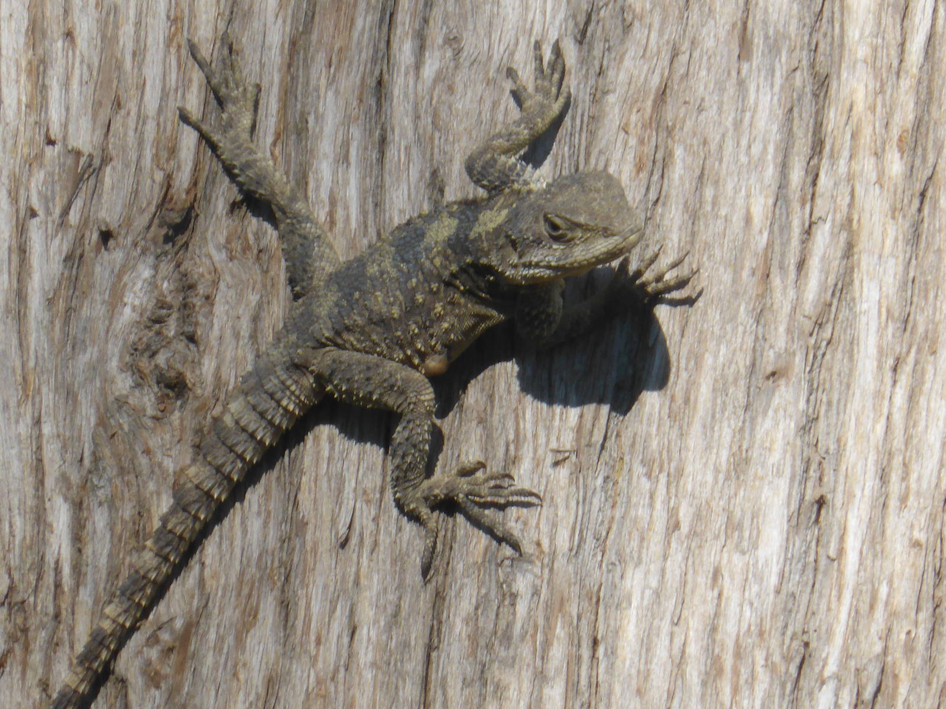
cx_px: 473
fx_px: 24514
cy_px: 354
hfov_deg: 2.2
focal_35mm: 897
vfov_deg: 1.7
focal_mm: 86
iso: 100
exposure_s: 1/250
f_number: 6.4
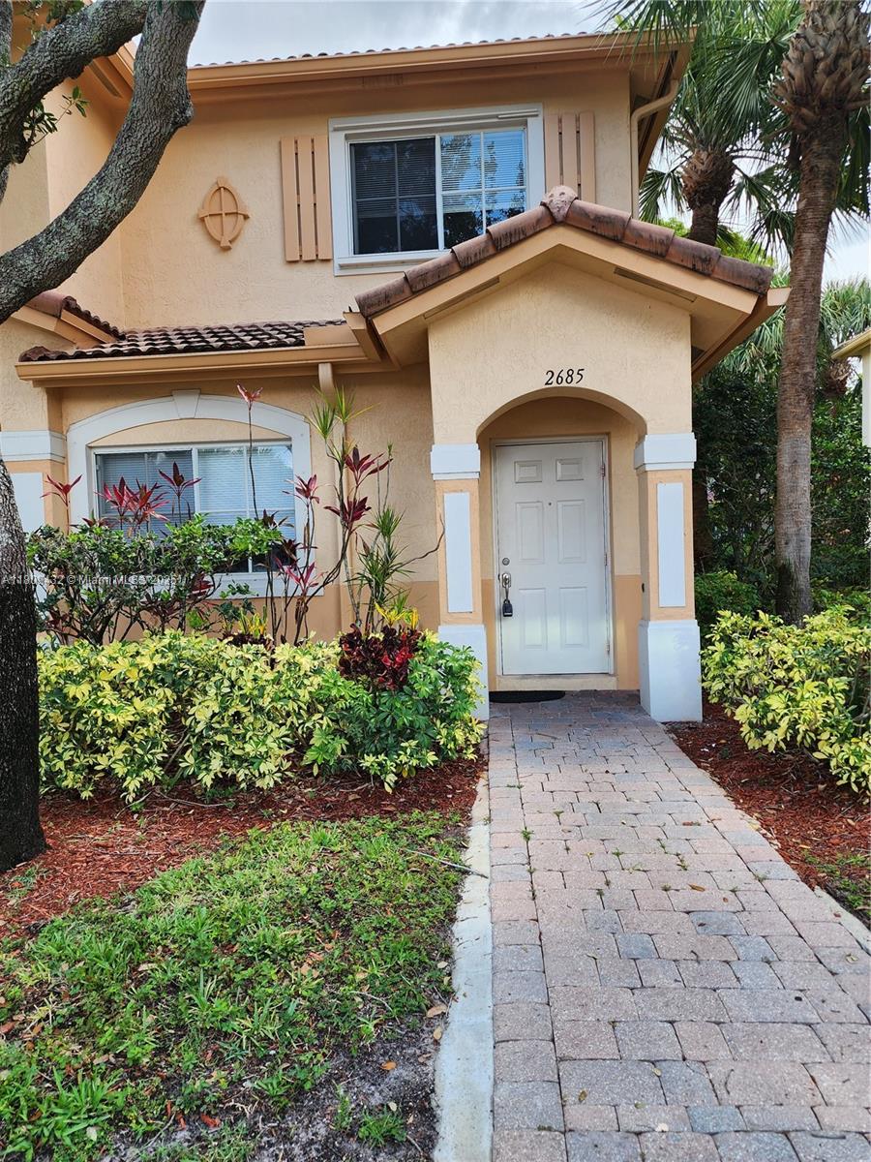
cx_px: 436
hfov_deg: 58.9
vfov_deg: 73.9
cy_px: 581
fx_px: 772
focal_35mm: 23
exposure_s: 1/180
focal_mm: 6.4
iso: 20
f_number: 1.8
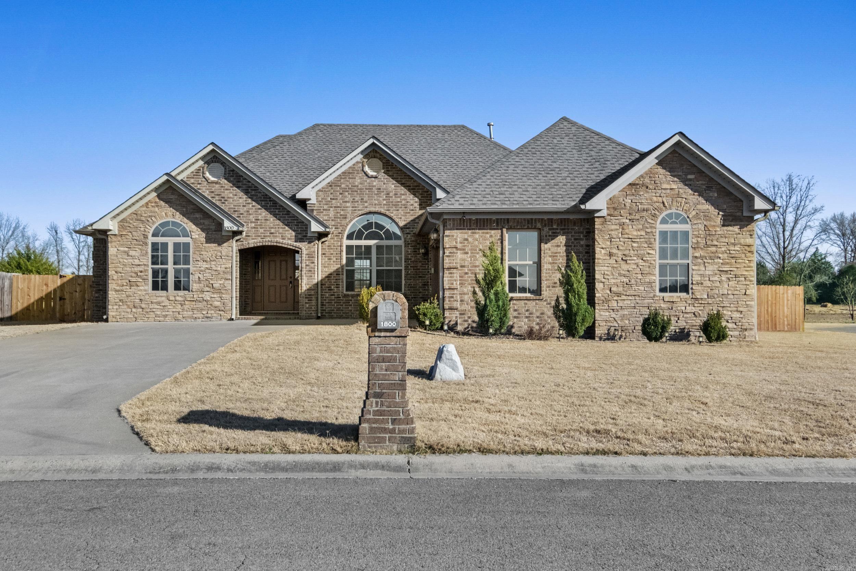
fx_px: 856
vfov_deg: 36.9
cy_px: 286
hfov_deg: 53.1
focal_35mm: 36
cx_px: 428
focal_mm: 24
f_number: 8
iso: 800
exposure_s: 1/1600
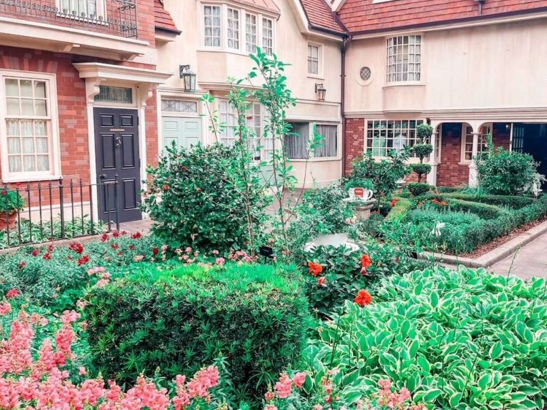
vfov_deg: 42.9
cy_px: 204
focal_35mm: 33
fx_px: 521
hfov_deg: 54.9
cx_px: 332
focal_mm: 5.1
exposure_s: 1/600
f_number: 1.6
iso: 50
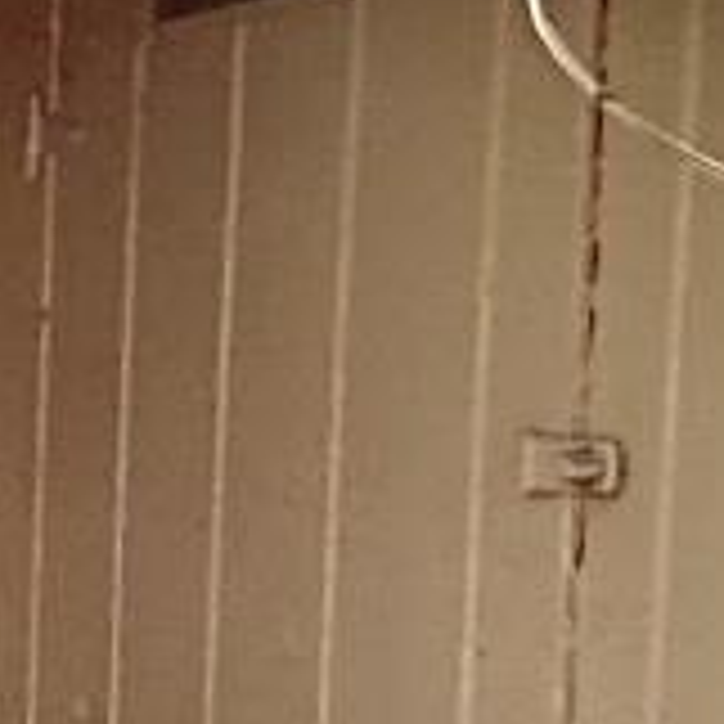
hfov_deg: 9.8
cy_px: 704
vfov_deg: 14.9
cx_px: -1668
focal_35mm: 115
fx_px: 2721
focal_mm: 2.22
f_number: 2.2
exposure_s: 1/290
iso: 64
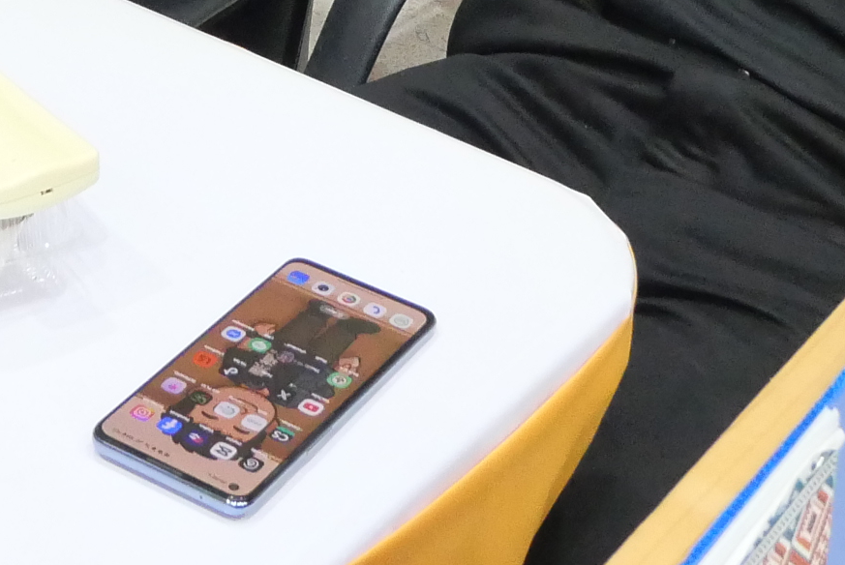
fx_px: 2397
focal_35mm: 102
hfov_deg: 19.5
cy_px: -626
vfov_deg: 11.8
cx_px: 35
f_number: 5
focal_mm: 12
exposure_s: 1/25
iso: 3200
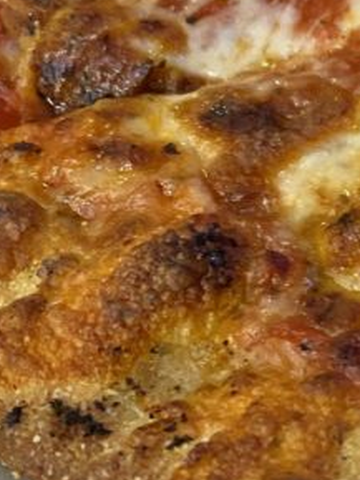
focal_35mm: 92
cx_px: 599
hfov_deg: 14.6
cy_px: 249
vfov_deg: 21.3
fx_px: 1275
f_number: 1.8
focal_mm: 4.25
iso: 800
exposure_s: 1/30
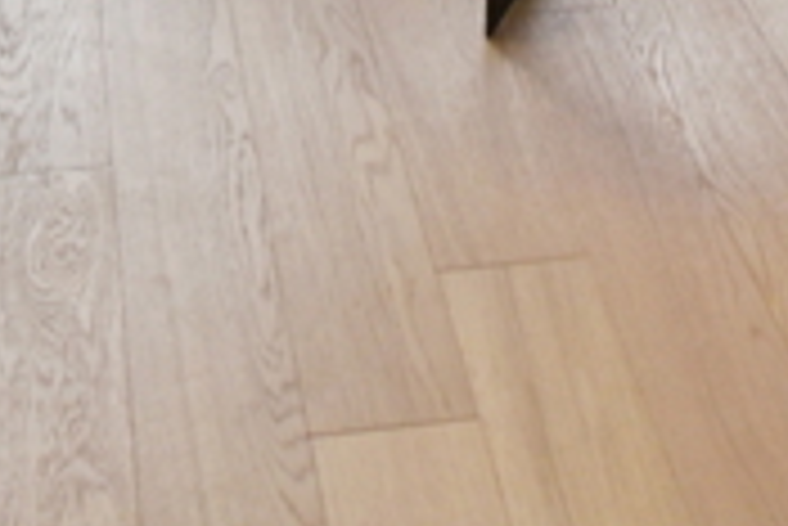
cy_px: -1007
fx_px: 2256
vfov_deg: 10.2
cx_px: 477
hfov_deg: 19.8
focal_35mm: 103
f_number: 4.5
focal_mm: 10
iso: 100
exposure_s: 1/60
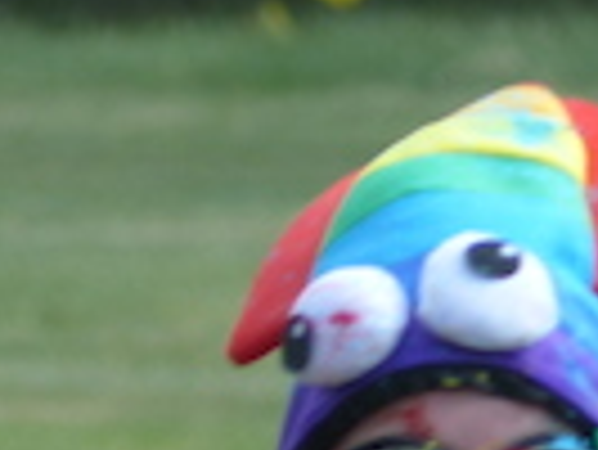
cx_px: 1027
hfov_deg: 0.8
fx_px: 41481
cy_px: 720
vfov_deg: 0.6
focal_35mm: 2399
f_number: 4
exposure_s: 1/125
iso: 125
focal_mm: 108
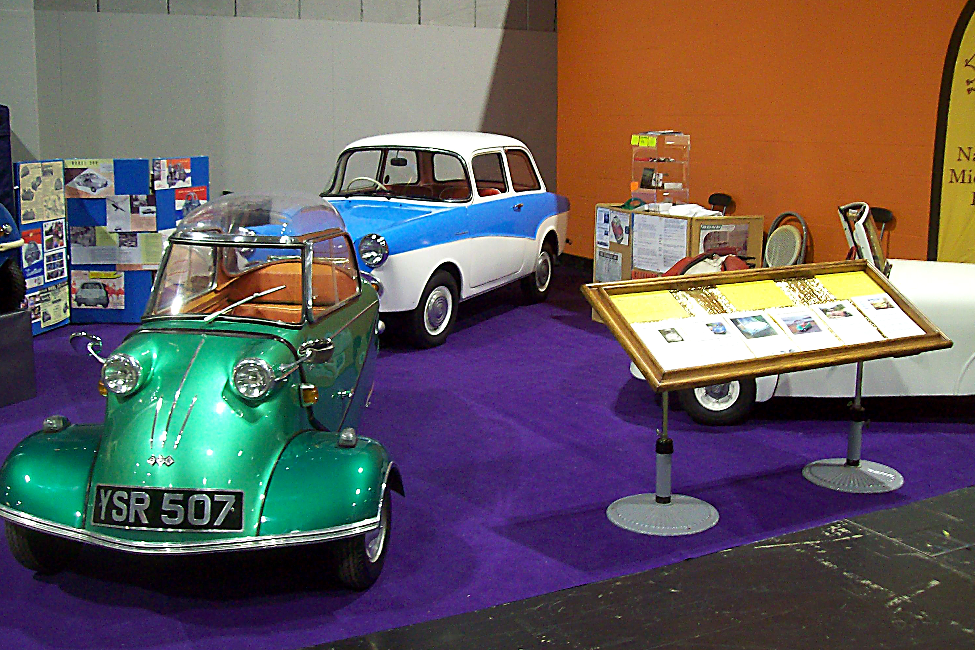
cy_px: 281
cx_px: 483
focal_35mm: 38
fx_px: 1029
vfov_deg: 35.0
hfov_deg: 50.7
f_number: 2.7
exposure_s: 1/10.1
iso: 160
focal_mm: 6
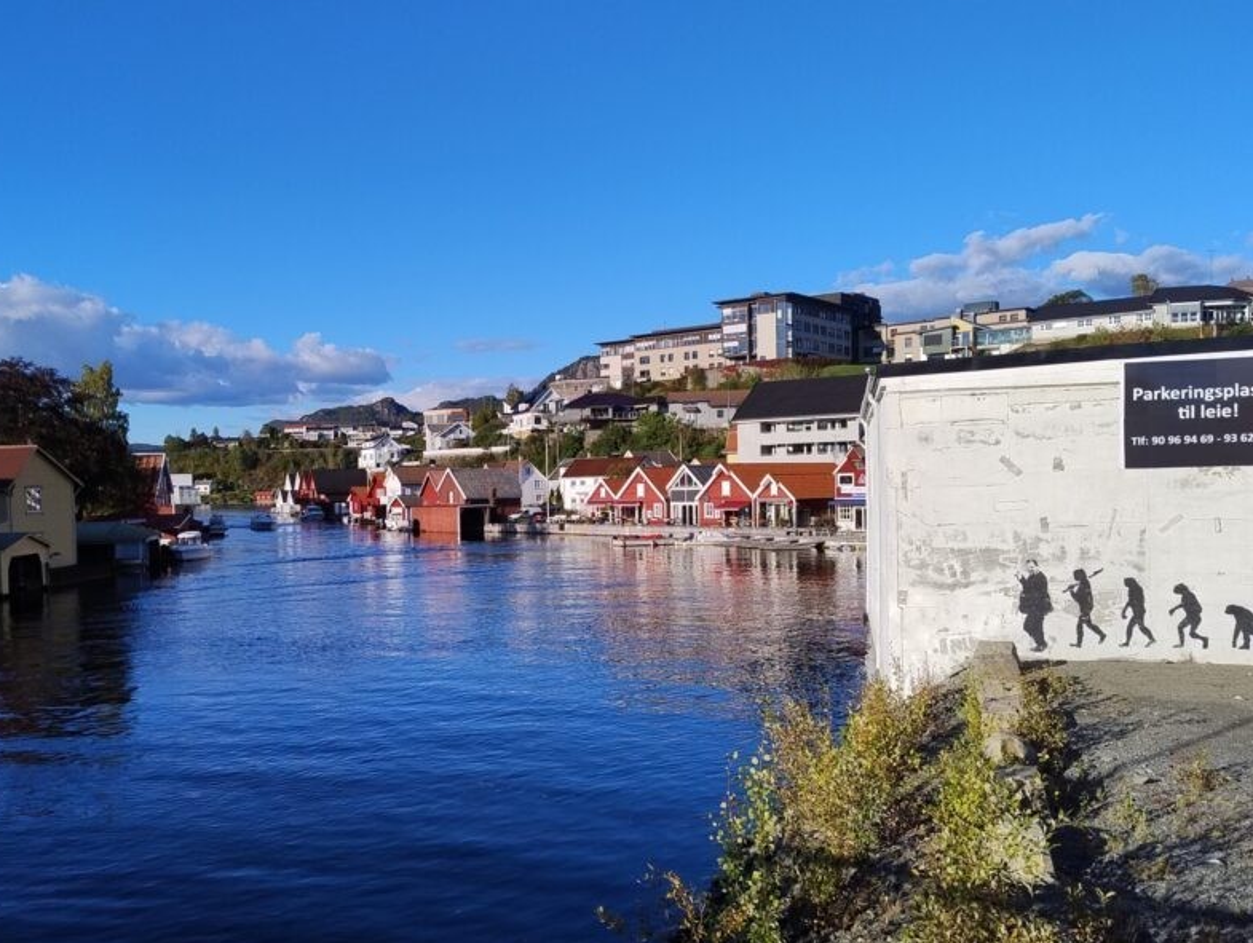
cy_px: 521
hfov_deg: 55.1
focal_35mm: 33
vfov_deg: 43.0
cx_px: 533
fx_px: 1196
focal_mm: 5.56
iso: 100
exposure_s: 1/1827
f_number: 1.8
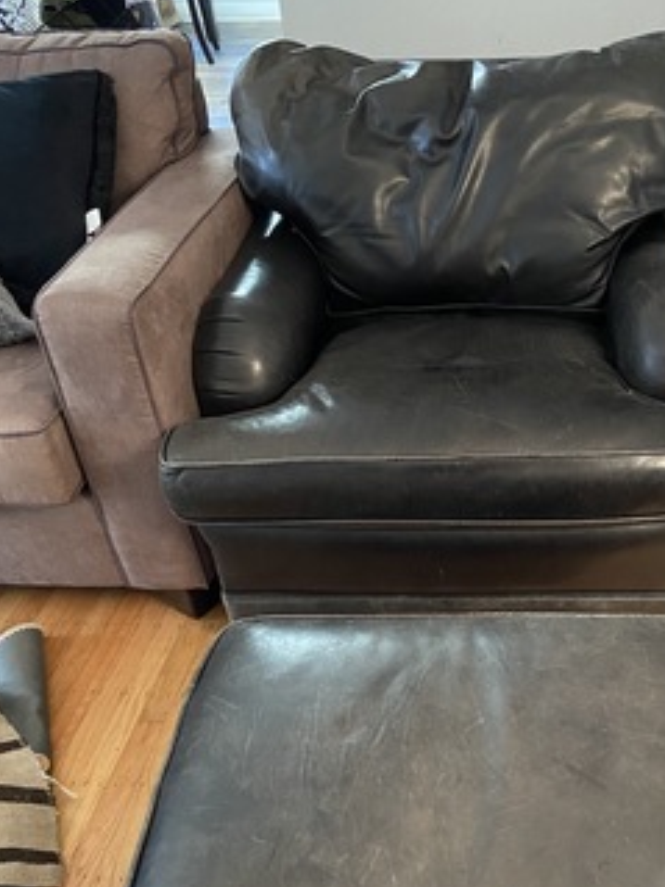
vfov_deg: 49.4
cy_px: 581
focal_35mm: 37
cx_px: 456
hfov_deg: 38.1
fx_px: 948
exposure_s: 1/30
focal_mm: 4.25
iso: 800
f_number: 1.8
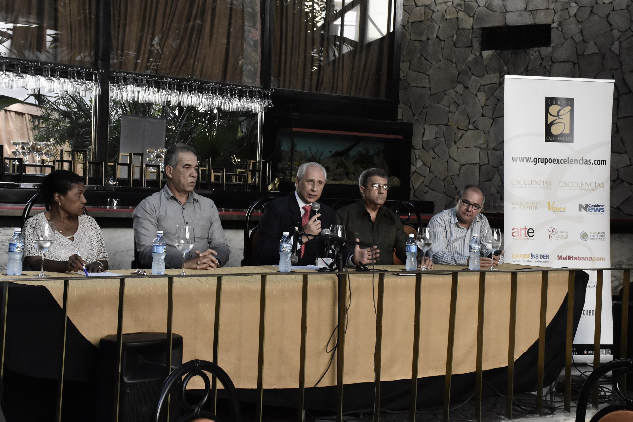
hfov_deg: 37.9
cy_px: 211
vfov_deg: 25.7
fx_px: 923
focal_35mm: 52
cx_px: 316
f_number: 10
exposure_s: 1/200
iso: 6400
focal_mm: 35
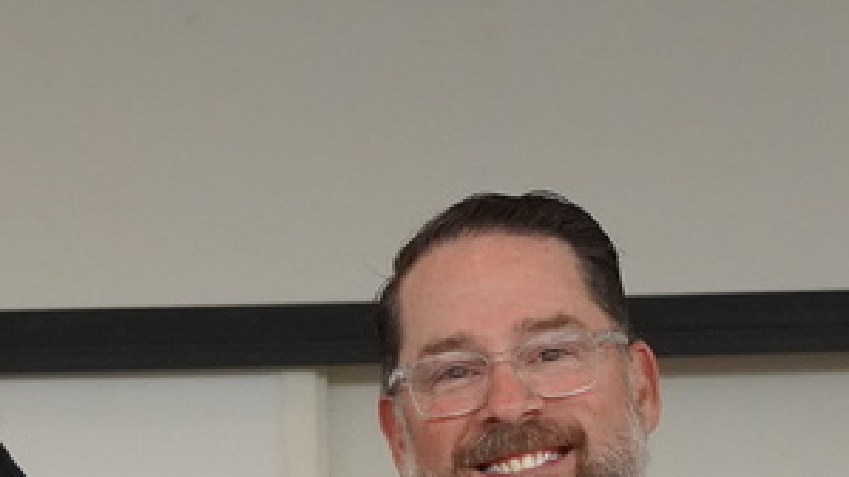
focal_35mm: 194
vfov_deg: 6.2
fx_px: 4366
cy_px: 791
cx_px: 102
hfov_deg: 11.0
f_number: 4.5
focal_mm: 36
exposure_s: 1/160
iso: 4000
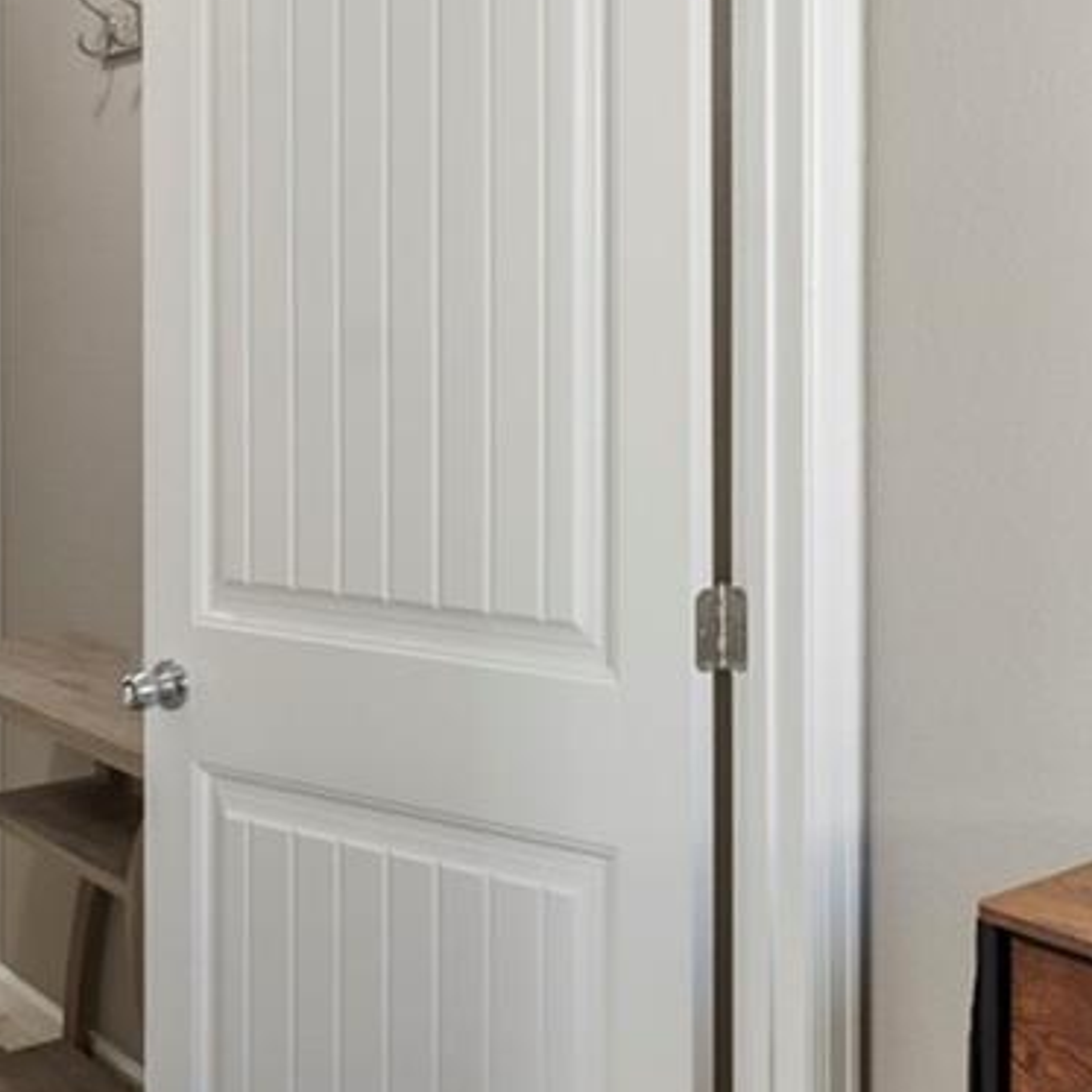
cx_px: 864
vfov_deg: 32.9
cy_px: 296
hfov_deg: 32.5
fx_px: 1820
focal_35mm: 51
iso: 800
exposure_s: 1/3
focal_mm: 14
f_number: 8
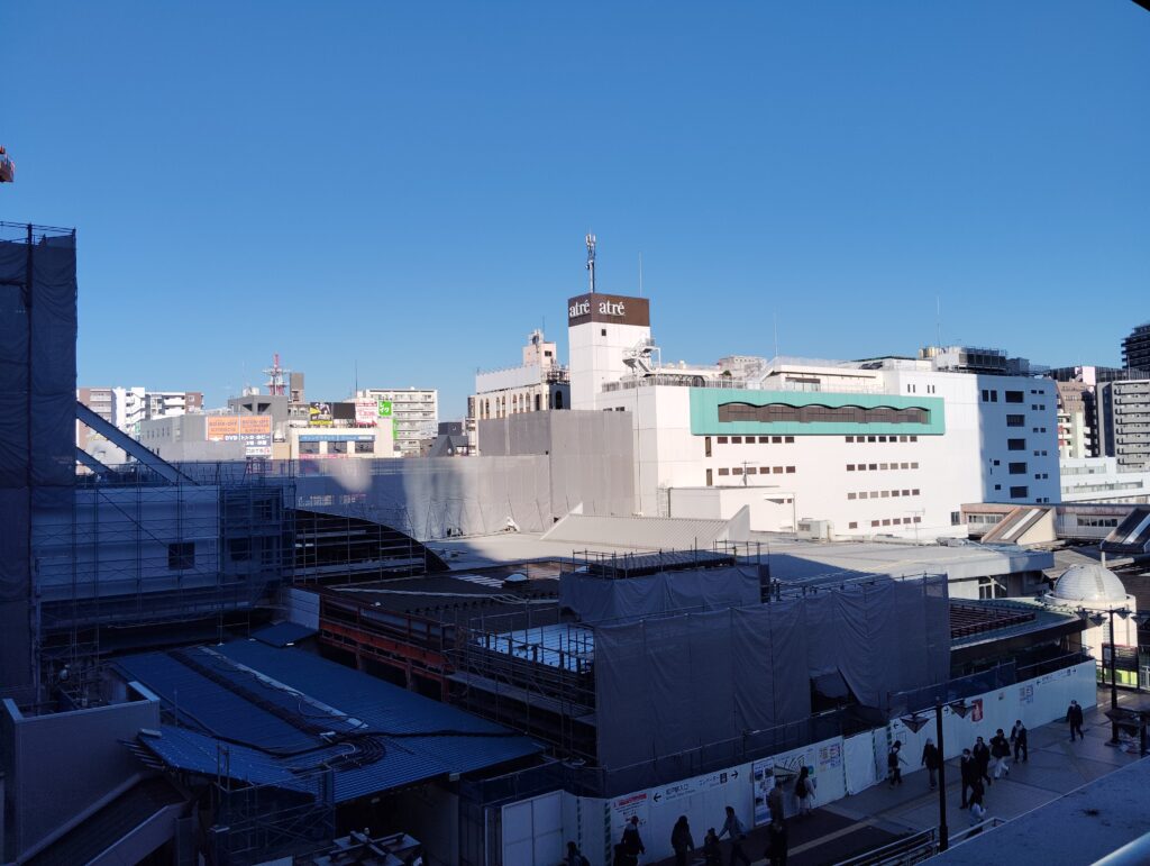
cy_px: 433
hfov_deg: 63.4
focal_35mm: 28
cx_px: 575
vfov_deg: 49.9
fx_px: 932
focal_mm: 4.22
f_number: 1.8
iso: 50
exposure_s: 1/982
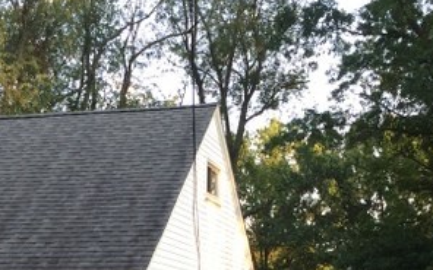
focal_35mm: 83
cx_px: 174
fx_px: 979
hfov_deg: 24.9
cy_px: 387
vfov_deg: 14.8
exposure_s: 1/120
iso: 40
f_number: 2.2
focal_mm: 4.15
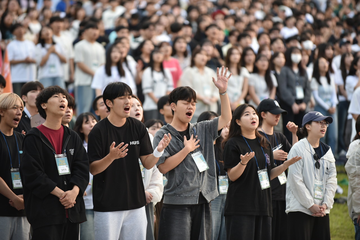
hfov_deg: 10.3
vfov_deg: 6.9
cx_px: 180
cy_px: 120
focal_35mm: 200
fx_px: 2000
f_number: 2.8
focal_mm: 200
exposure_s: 1/250
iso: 400
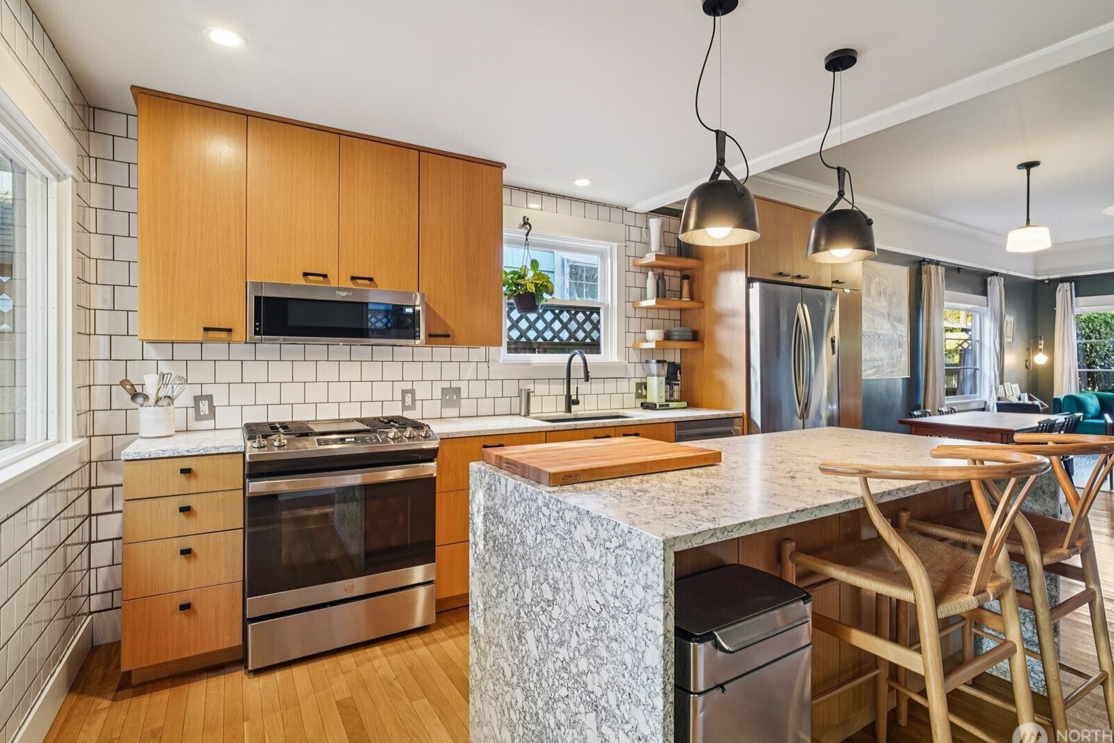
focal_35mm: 17
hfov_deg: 93.2
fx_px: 526
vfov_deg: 70.5
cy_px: 372
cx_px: 590
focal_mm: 16
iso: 1600
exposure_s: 1/15
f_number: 8
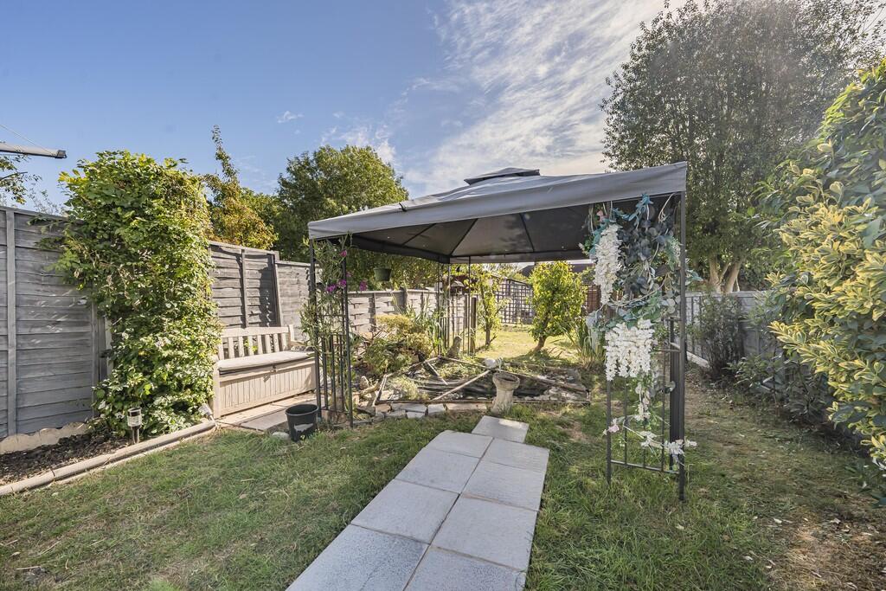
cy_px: 296
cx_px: 443
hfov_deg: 108.3
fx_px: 320
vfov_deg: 85.4
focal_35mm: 13
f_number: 9
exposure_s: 1/400
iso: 320
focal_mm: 13
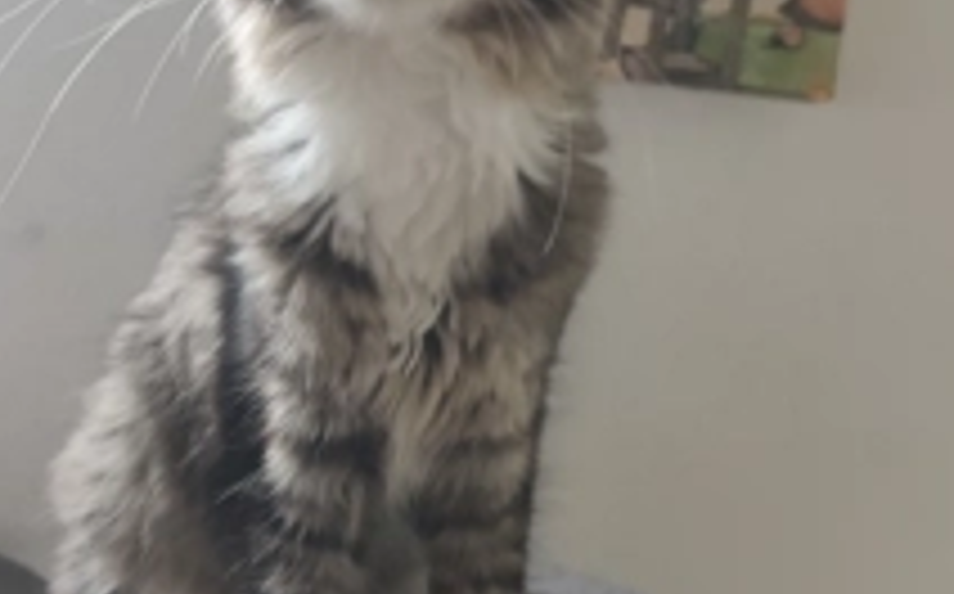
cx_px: 396
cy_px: 216
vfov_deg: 27.8
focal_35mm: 46
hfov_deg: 43.4
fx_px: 1195
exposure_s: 1/50
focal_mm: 6.19
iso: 640
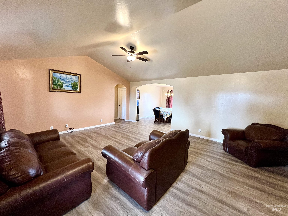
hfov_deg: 106.2
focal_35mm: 13
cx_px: 144
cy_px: 108
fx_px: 108
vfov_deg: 89.9
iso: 250
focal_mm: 1.57
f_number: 1.8
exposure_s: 1/60
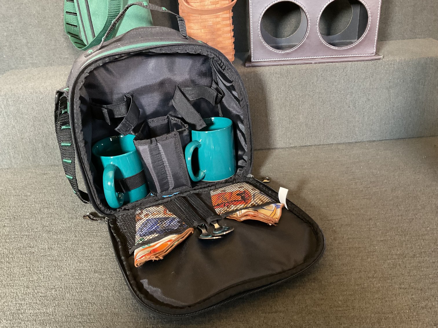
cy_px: 164
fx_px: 367
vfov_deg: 48.2
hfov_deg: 61.7
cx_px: 219
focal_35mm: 29
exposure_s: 1/25
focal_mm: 3
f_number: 1.8
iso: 320
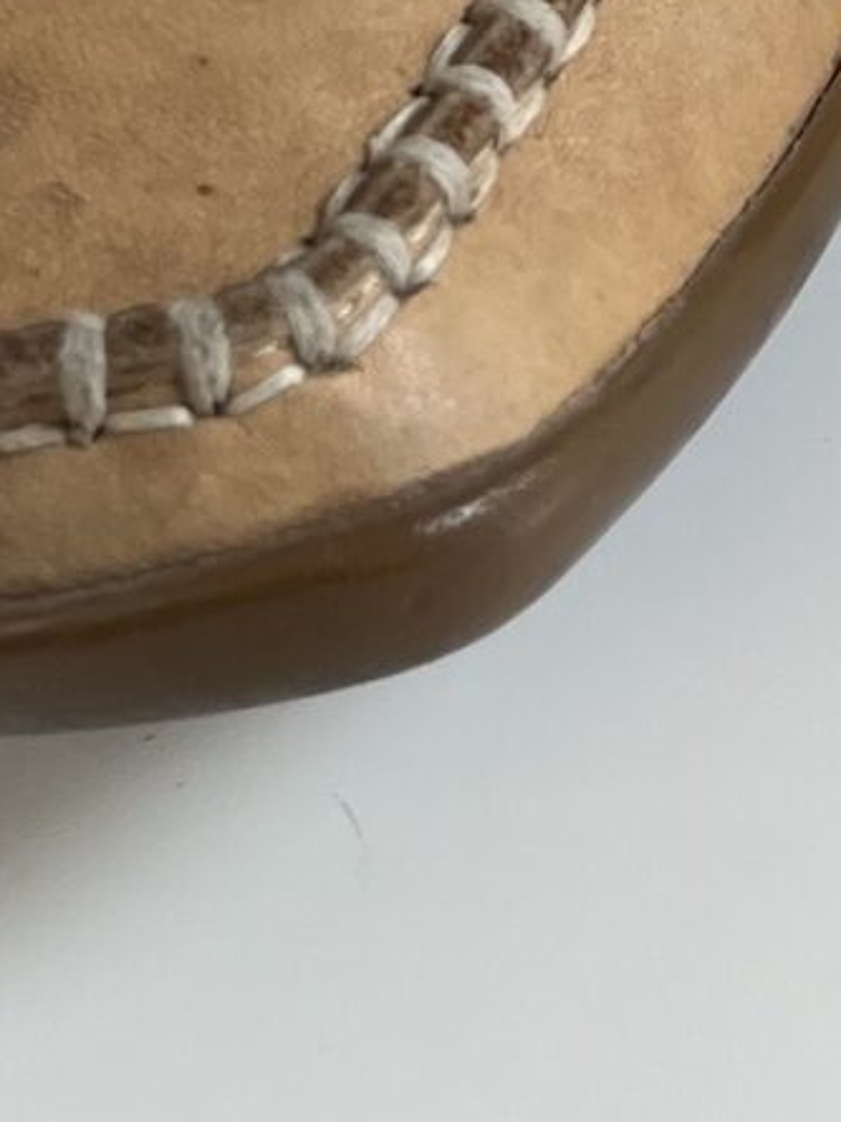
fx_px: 4859
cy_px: -879
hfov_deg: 9.5
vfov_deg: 12.1
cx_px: 1389
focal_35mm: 150
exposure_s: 1/160
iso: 40
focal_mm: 5.1
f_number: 1.6
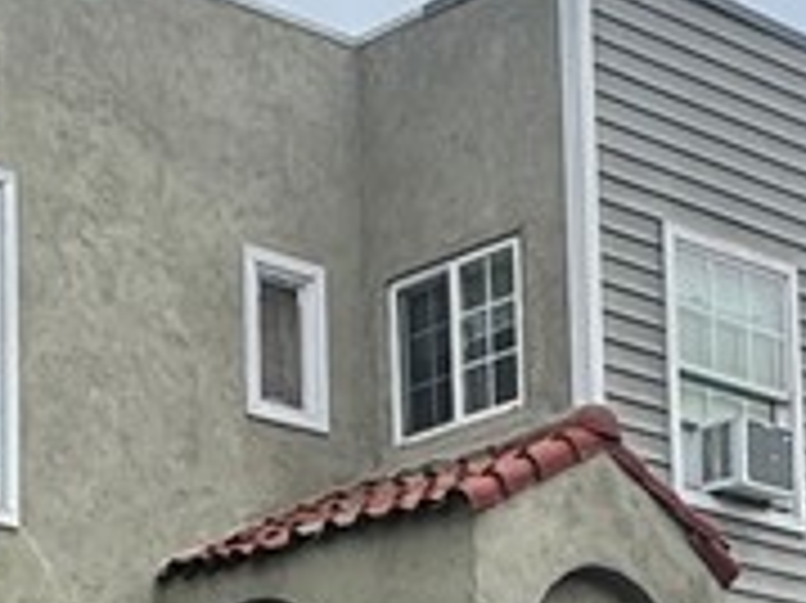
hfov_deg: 20.6
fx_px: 1861
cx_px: -428
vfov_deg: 17.8
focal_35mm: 80
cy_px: 664
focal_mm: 2.22
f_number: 2.2
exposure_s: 1/993
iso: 50
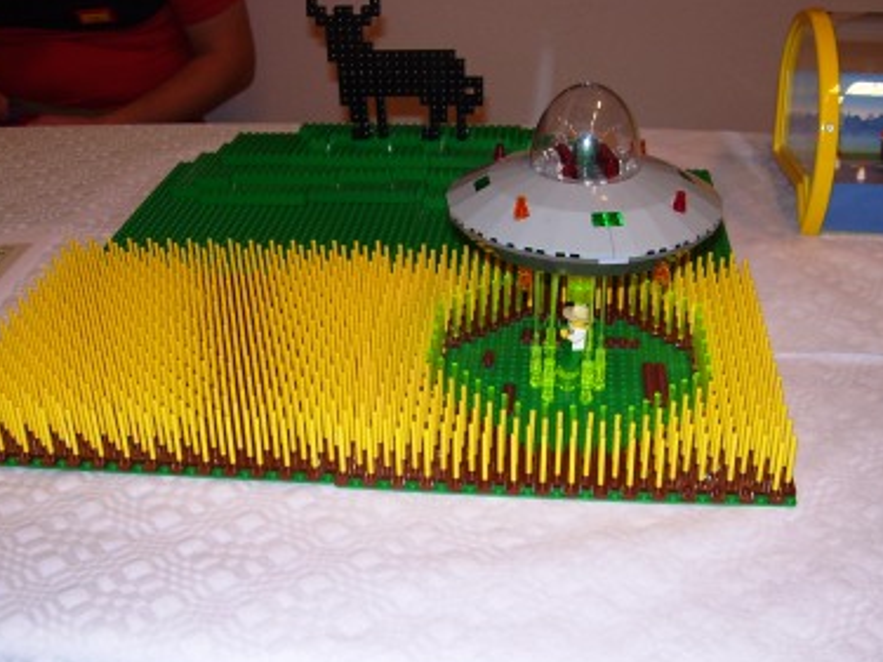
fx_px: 1097
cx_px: 419
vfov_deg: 33.5
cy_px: 372
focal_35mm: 43
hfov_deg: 43.8
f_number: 2.7
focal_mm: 6
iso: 80
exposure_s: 1/60
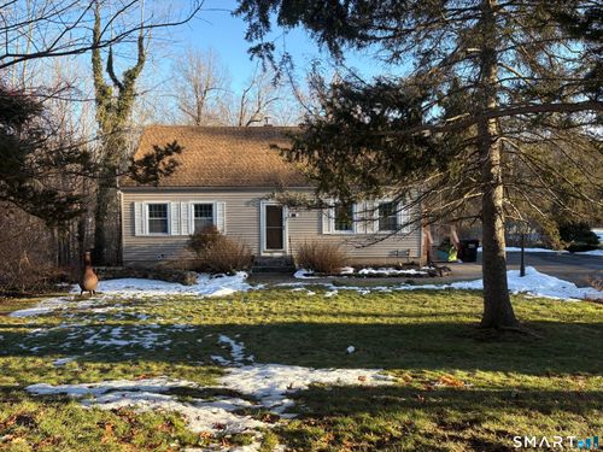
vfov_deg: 53.1
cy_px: 226
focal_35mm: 26
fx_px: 453
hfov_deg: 67.3
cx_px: 302
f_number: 1.6
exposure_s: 1/571
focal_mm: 5.96
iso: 50
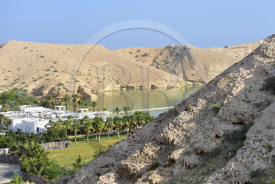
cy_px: 92
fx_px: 535
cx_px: 138
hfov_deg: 28.8
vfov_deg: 19.5
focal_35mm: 70
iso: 200
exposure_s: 1/400
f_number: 9
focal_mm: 70
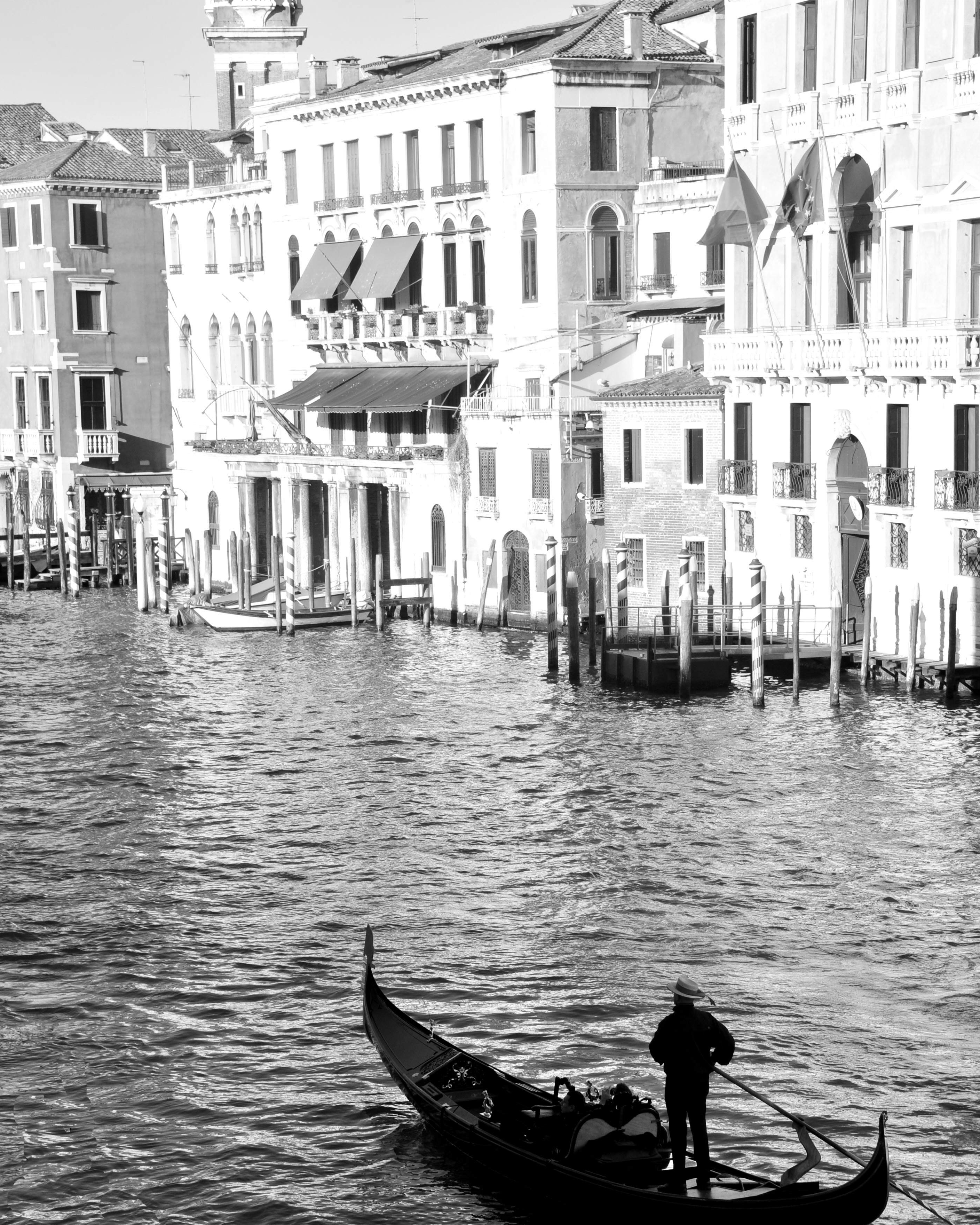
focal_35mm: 93
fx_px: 3372
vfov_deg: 20.6
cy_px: 665
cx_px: 491
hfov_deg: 16.5
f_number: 11
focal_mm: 82
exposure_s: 1/400
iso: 800
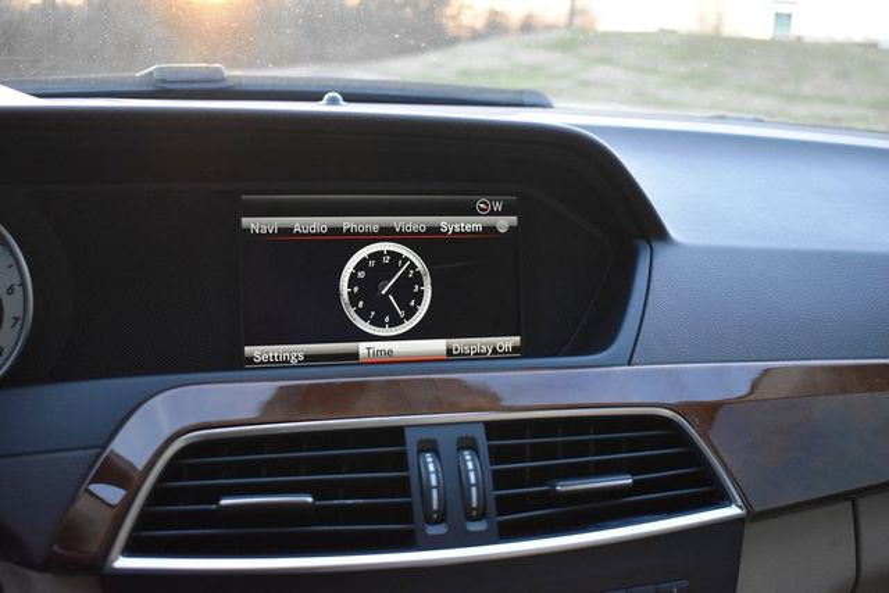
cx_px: 444
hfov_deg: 51.3
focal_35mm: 38
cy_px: 296
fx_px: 926
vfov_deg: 35.5
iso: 1100
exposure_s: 1/125
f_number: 4
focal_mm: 25
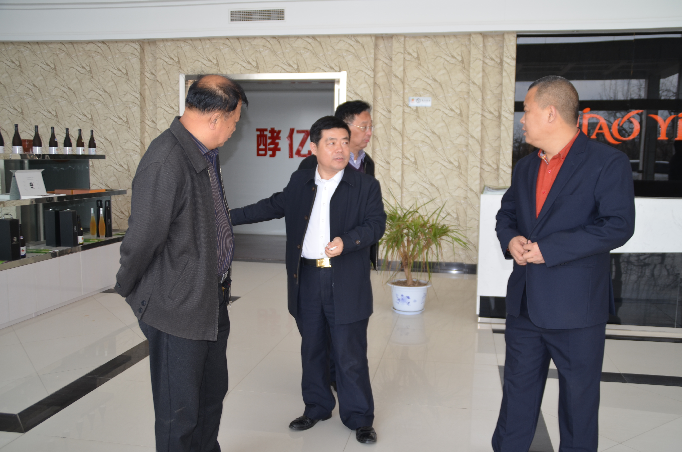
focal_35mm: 33
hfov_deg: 57.3
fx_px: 624
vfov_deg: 39.8
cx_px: 341
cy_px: 226
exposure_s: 1/200
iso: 140
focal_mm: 22
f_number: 3.5
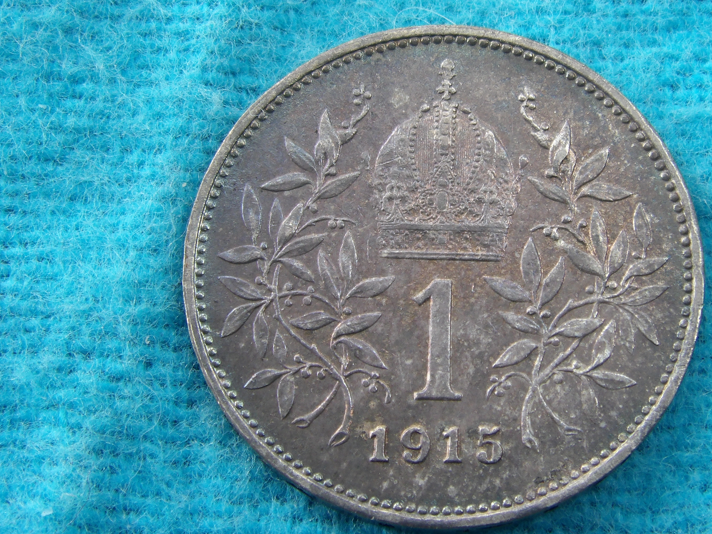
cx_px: 438
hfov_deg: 23.0
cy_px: 263
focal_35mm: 85
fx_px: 1748
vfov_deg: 17.4
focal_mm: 9.2
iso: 142
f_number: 5.3
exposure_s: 1/30
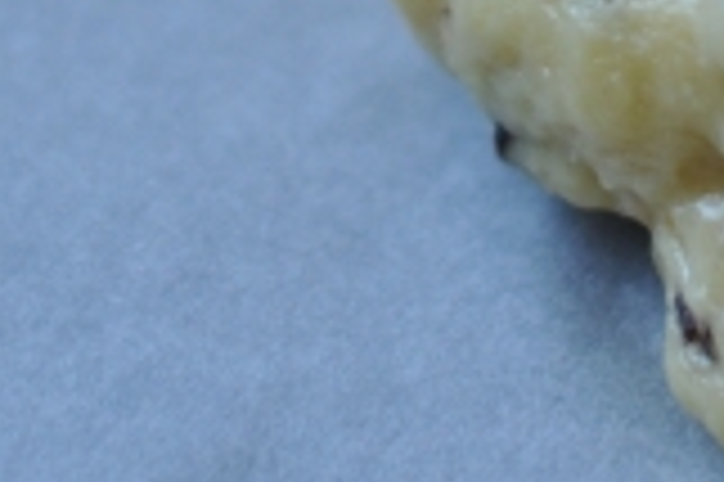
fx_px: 7474
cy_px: -547
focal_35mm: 372
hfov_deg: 5.5
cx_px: 540
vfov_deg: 3.6
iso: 320
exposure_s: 1/125
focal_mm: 50
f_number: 2.2
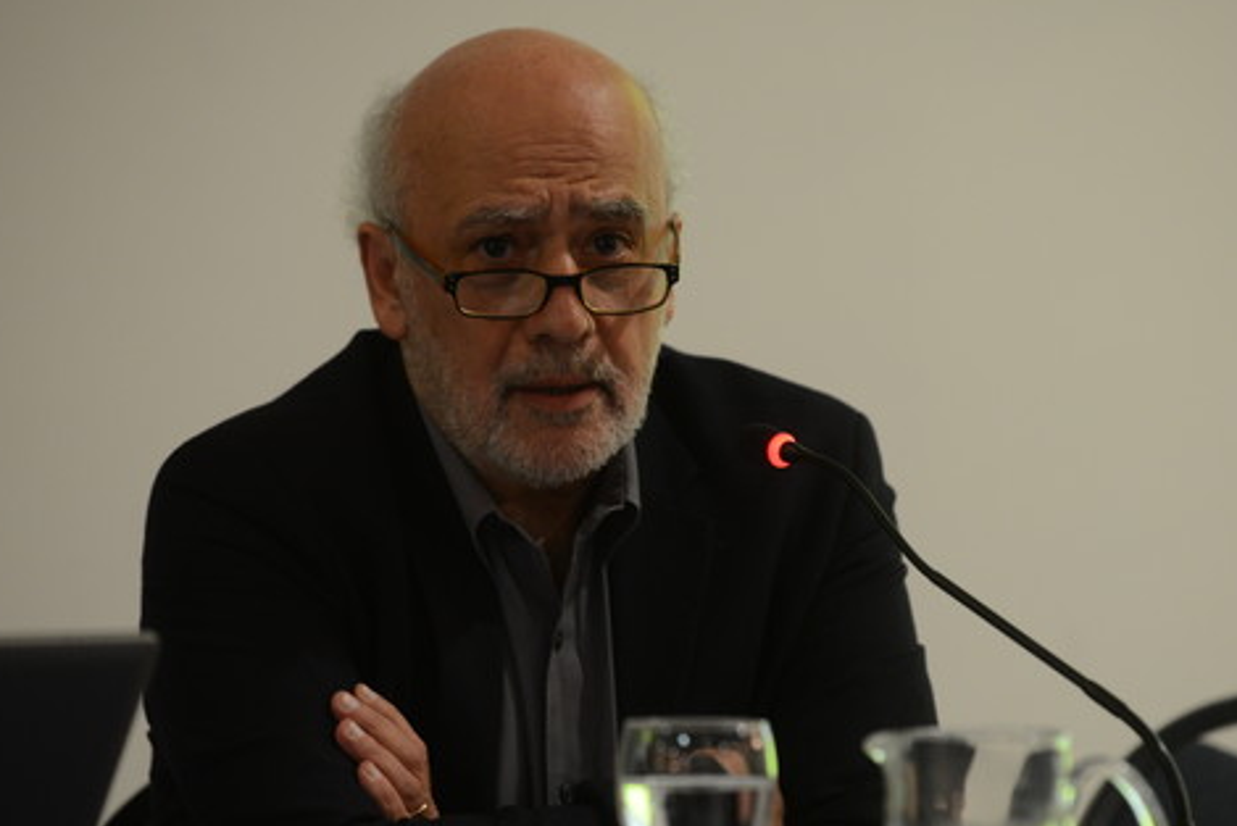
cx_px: 697
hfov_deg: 9.9
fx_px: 7117
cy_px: 491
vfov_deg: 6.6
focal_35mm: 207
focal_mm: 135
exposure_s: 1/50
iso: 1600
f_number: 3.2
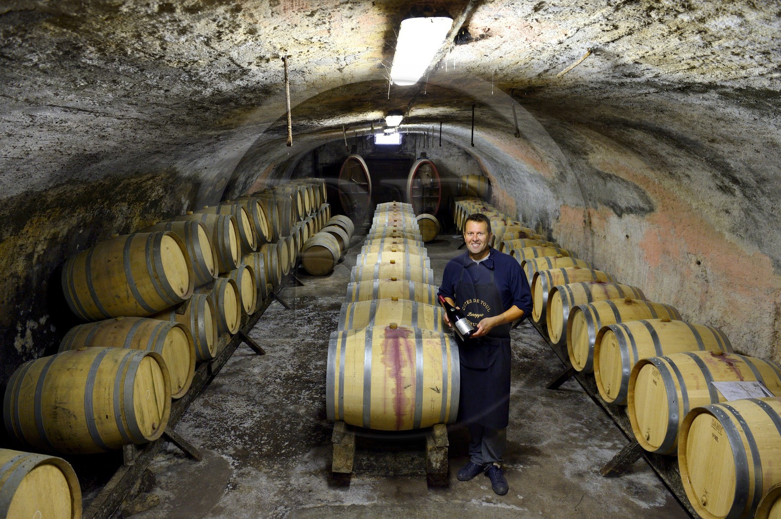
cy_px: 260
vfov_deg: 49.5
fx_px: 564
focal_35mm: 26
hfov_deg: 69.4
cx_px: 390
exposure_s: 1/25
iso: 1600
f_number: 5.6
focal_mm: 26
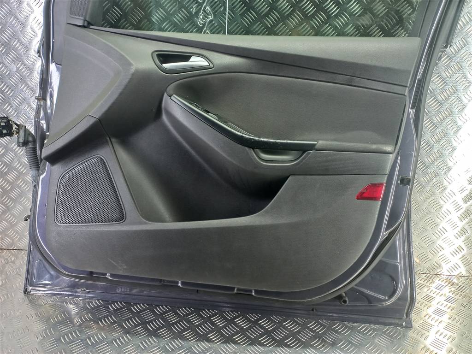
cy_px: 177
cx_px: 236
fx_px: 341
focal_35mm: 25
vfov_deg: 54.9
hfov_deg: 69.4
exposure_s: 1/50
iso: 160
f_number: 1.8
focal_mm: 4.6
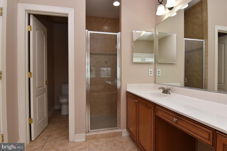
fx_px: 114
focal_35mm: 18
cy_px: 76
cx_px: 114
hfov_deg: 90.0
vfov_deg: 67.5
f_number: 9
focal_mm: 12
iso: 800
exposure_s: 1/100
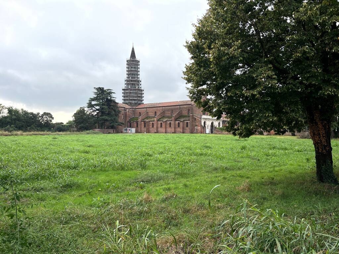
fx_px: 255
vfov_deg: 53.1
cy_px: 127
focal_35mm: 26
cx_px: 170
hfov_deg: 67.3
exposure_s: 1/1698
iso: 50
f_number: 1.5
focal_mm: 5.7
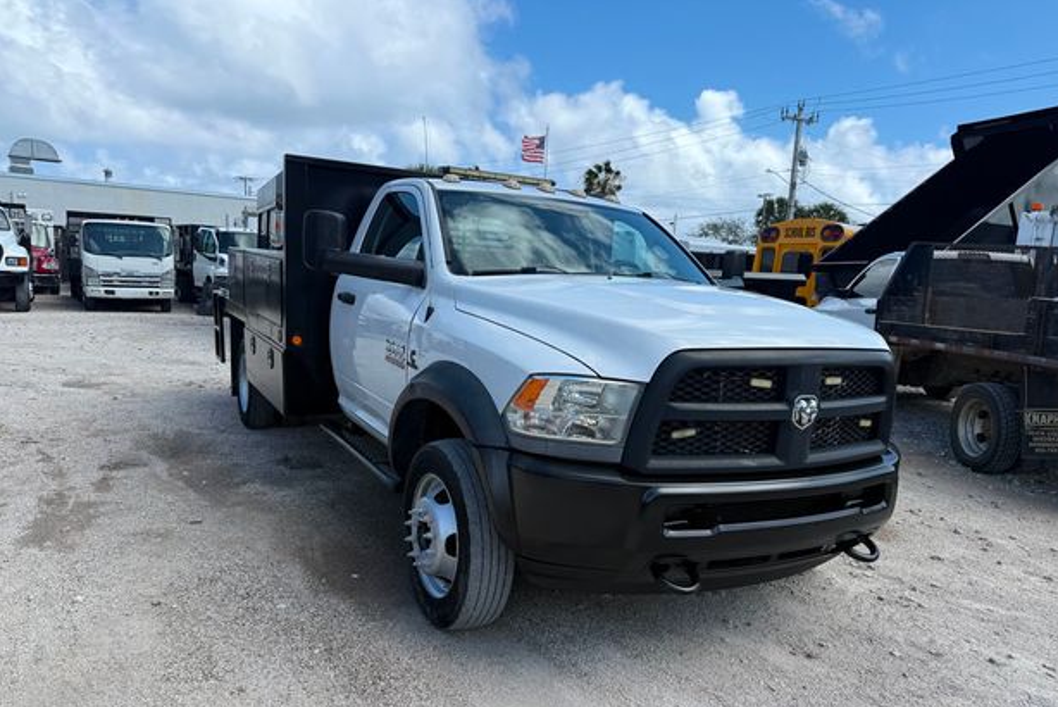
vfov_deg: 49.4
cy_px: 410
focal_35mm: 26
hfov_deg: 69.3
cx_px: 550
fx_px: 764
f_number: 1.78
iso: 80
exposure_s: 1/3759
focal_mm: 6.76
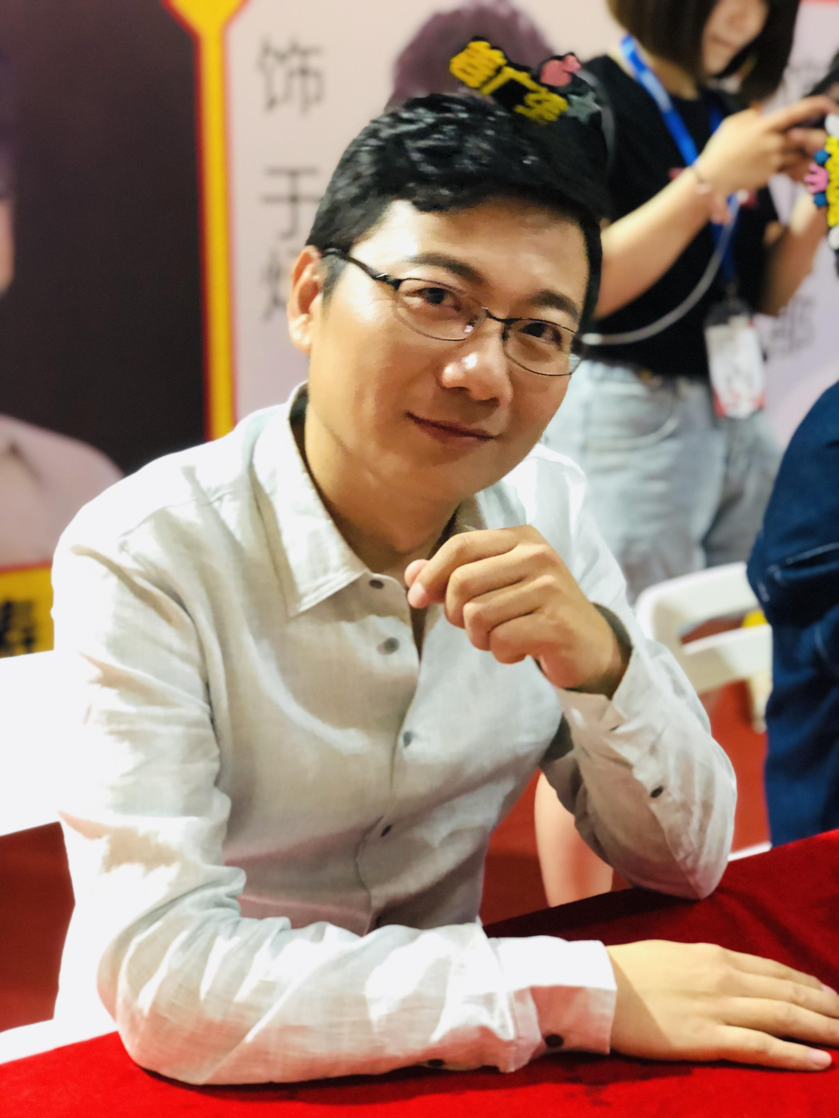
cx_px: 420
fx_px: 1681
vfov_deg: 36.8
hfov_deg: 28.0
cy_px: 559
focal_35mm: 52
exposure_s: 1/8
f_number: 2.4
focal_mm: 6
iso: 200
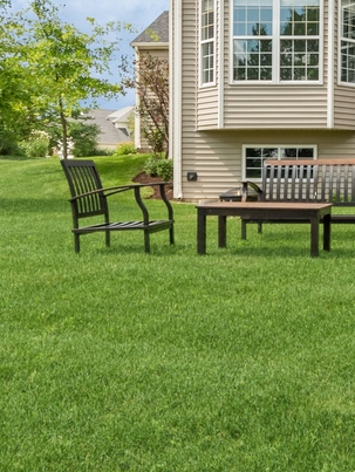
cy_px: 167
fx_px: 737
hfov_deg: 25.9
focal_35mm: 54
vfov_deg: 35.3
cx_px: 341
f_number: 8
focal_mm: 14
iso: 200
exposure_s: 1/200
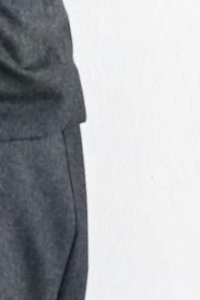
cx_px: -167
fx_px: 2541
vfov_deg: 6.7
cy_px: -2
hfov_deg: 4.5
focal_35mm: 305
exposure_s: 1/160
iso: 1600
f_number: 5
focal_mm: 56
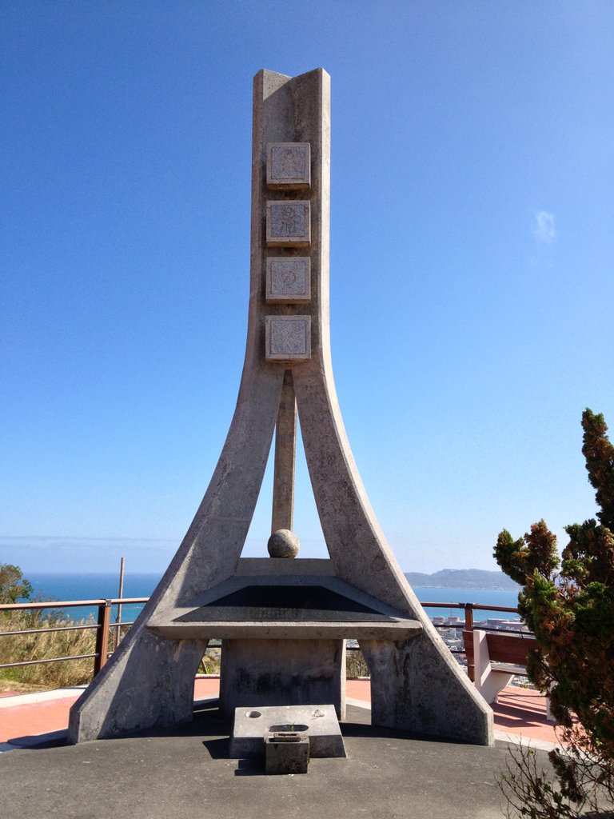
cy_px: 410
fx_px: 828
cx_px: 307
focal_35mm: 35
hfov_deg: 40.7
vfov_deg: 52.6
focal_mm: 4.28
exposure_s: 1/1842
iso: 50
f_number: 2.4
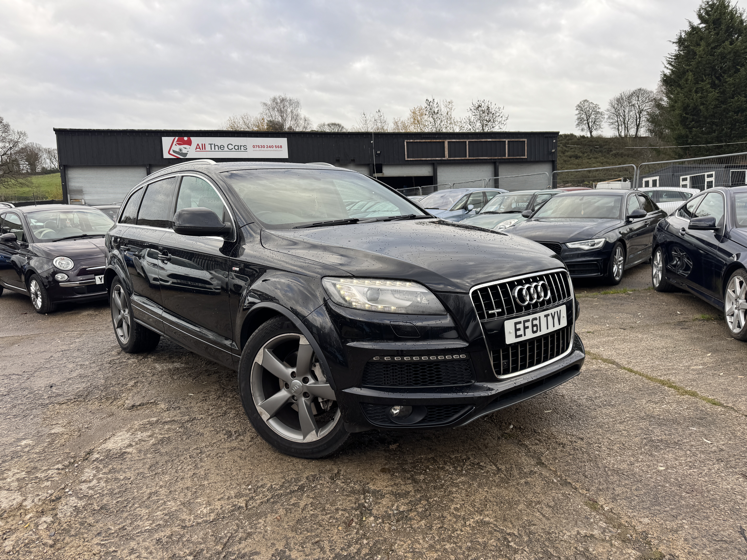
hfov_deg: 71.6
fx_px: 518
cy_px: 280
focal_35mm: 24
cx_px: 374
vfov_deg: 56.8
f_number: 1.78
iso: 80
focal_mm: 6.76
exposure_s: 1/436
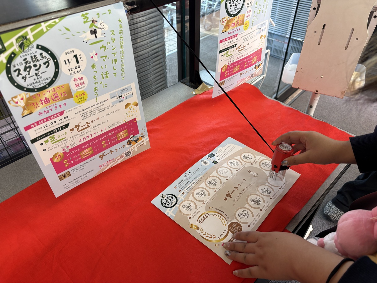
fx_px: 283
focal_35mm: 26
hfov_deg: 67.3
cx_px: 188
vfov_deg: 53.1
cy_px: 142
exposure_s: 1/50
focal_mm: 5.96
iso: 64
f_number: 1.6
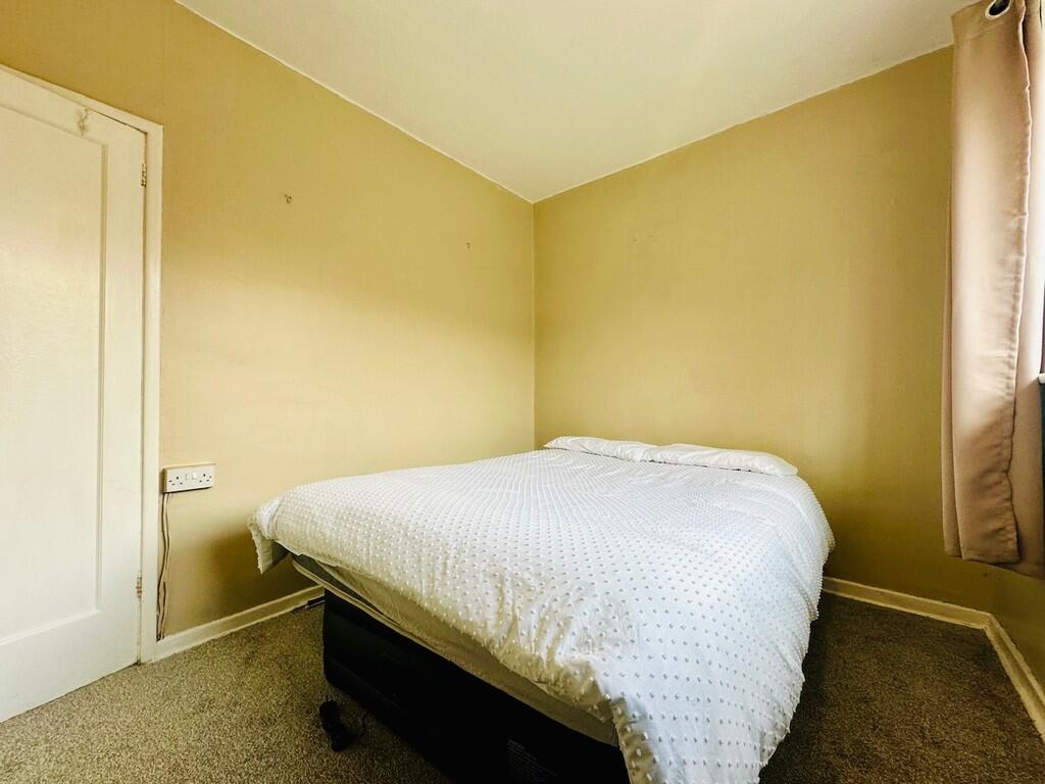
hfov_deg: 102.1
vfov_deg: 85.7
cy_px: 392
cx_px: 522
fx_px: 423
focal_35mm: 14
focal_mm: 2.22
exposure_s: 1/100
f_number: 2.2
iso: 64
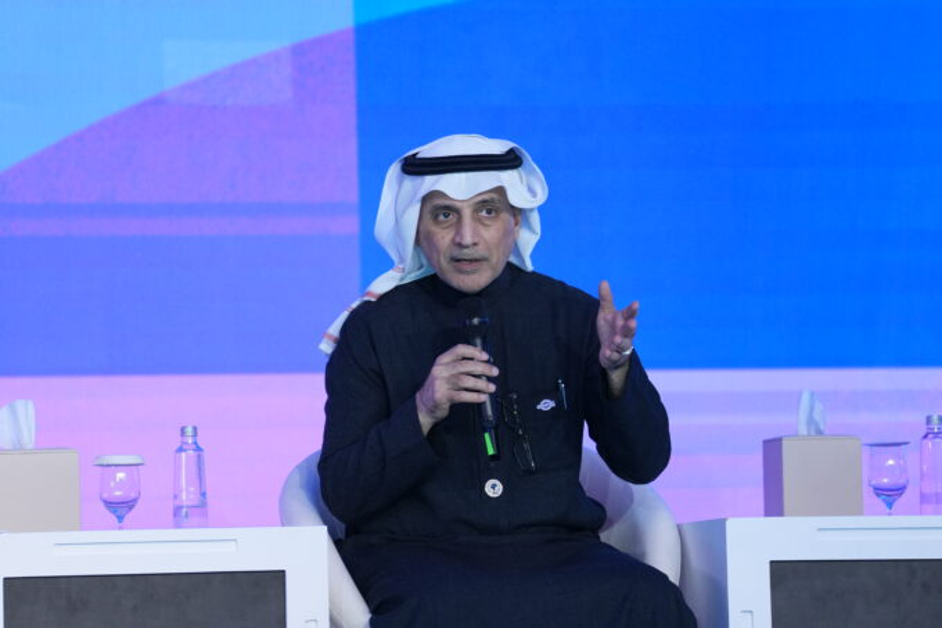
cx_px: 471
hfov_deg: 6.9
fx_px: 7848
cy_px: 314
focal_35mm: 300
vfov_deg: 4.6
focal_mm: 200
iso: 1000
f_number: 2.8
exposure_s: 1/200
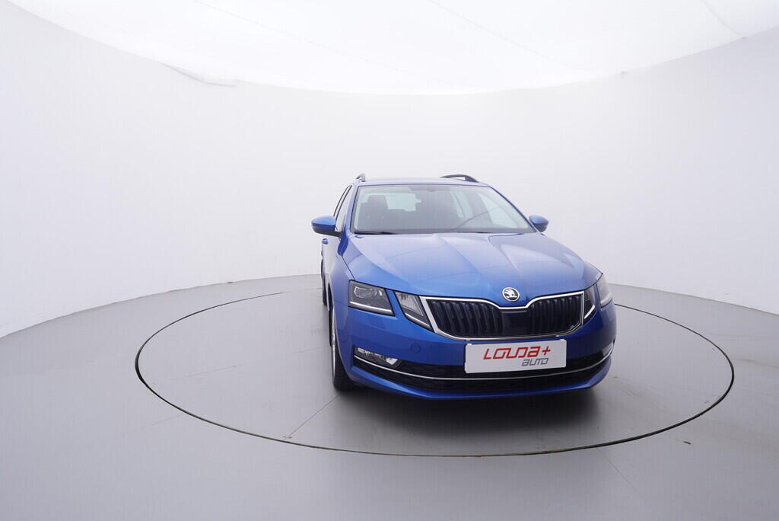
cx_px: 390
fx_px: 487
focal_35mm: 22
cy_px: 260
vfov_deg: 56.2
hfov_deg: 77.3
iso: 200
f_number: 5
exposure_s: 1/80
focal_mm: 15
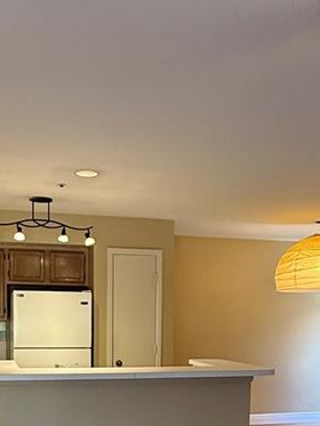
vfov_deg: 39.5
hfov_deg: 32.1
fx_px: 554
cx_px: 128
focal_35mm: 45
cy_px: 371
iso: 250
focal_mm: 2.22
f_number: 2.2
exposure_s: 1/60
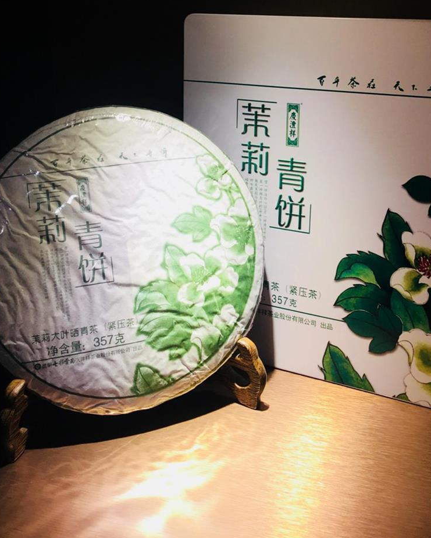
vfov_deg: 41.3
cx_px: 269
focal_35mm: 44
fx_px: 701
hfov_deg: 34.0
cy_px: 163
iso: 32
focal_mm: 4.15
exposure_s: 1/50
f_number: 2.2
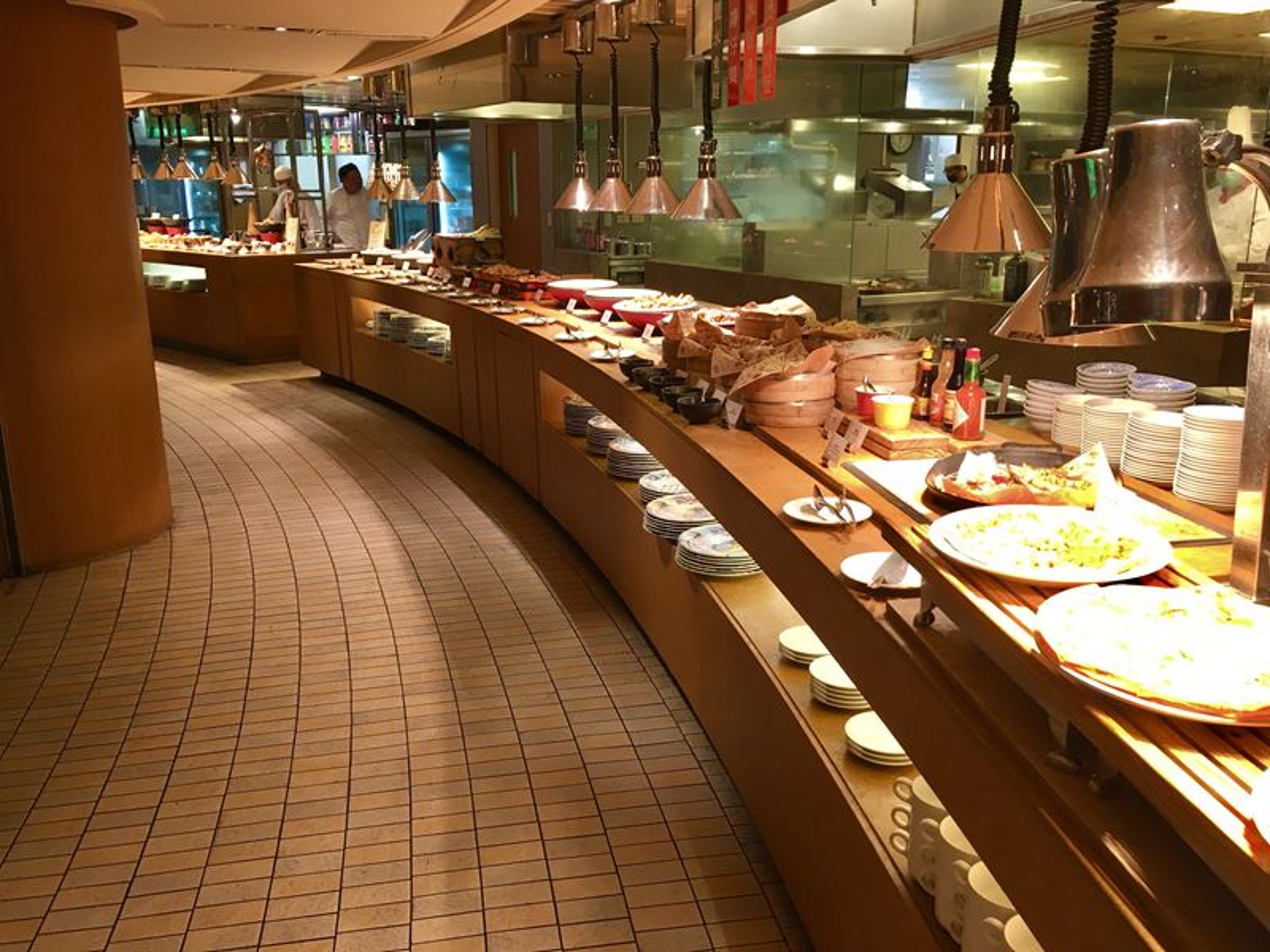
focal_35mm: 29
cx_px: 635
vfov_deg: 48.2
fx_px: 1064
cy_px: 476
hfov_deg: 61.7
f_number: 2.2
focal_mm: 4.15
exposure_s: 1/15
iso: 32
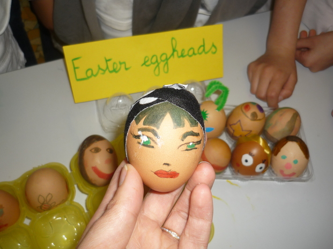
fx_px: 317
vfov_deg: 42.9
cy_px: 124
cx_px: 166
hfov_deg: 55.4
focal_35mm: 33
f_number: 2.8
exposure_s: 1/30
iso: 100
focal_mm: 5.5
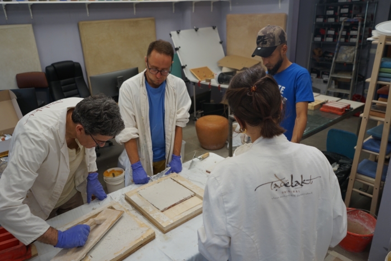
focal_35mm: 28
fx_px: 304
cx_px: 196
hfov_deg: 65.5
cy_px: 130
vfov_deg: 46.4
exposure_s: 1/160
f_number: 4
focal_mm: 28
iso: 400
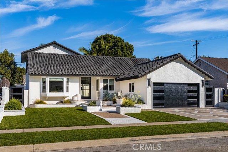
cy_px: 76
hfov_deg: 61.9
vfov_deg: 43.6
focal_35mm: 30
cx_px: 114
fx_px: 190
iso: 100
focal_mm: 30
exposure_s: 1/200
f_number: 18
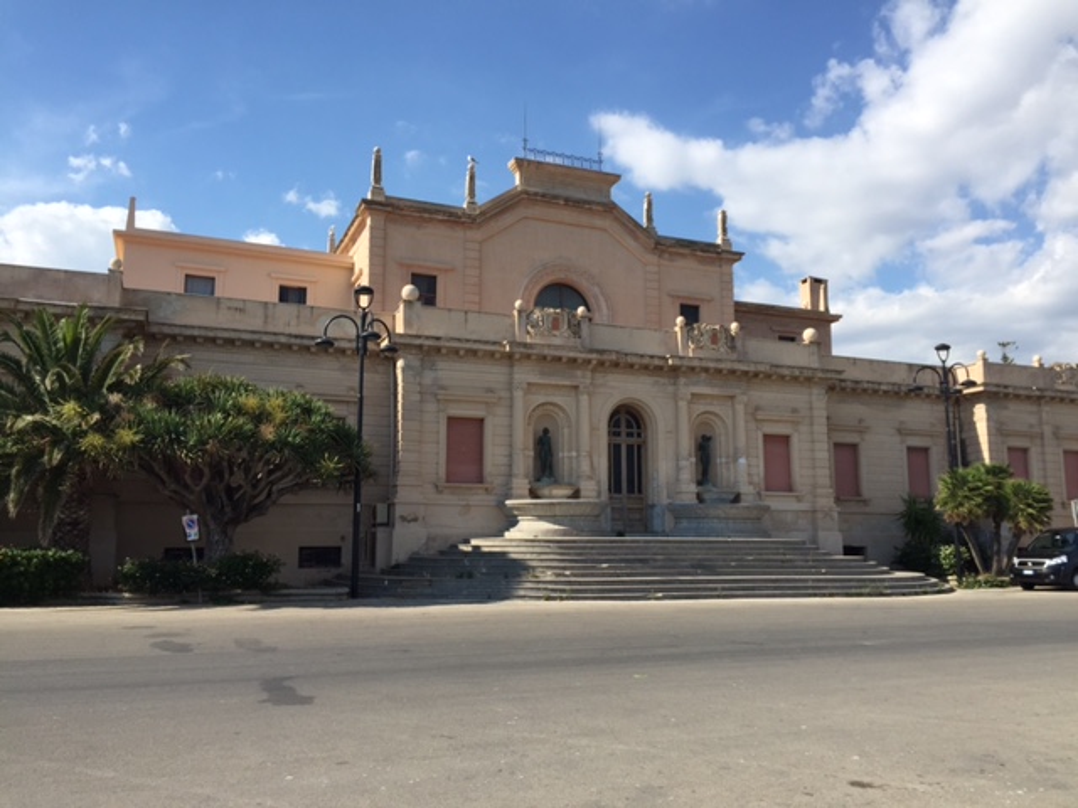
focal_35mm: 29
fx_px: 903
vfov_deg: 48.2
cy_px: 404
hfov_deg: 61.7
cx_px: 539
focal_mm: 4.15
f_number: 2.2
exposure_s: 1/1980
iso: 32
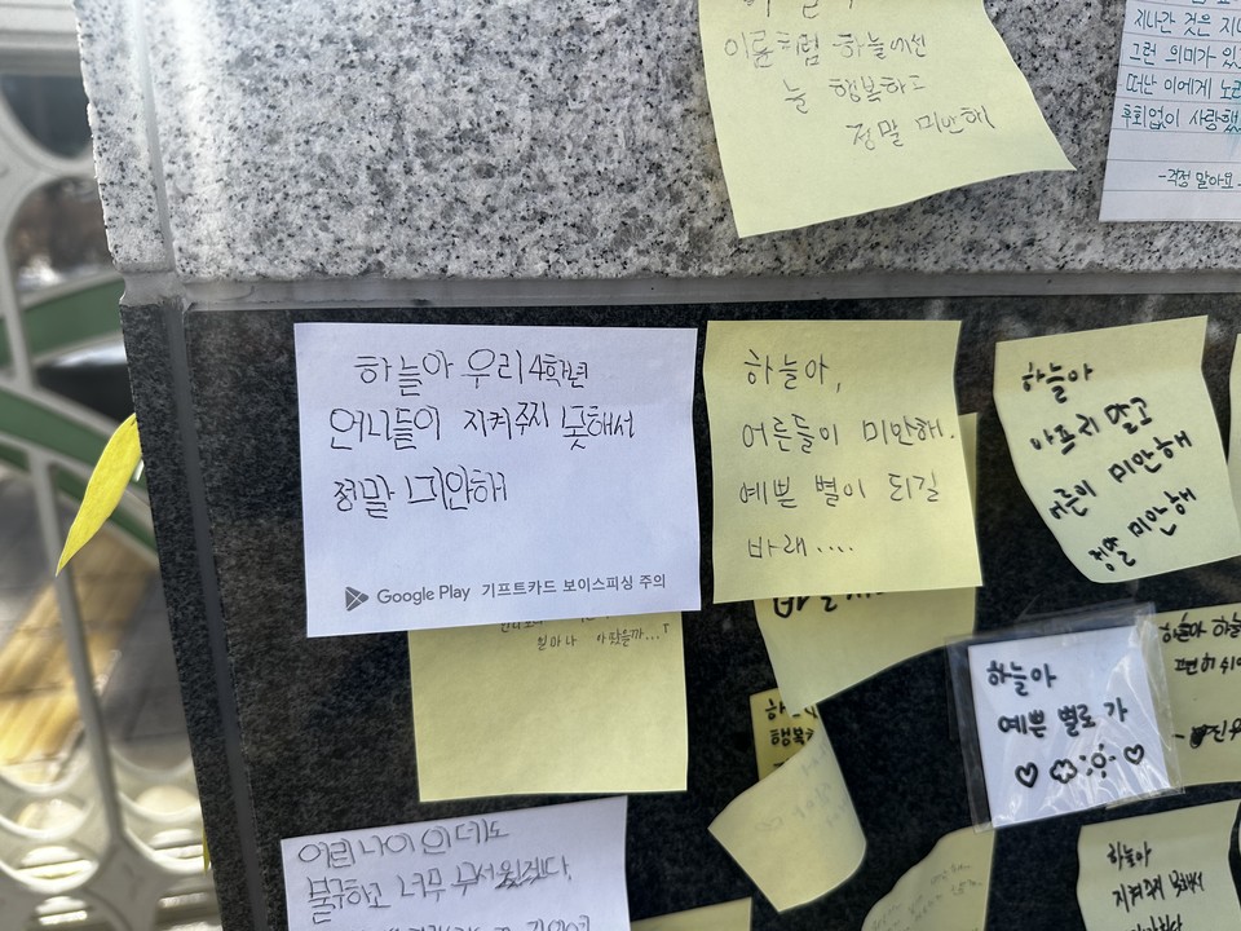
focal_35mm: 24
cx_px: 620
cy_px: 466
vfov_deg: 56.8
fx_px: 860
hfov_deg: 71.6
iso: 80
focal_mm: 6.86
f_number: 1.78
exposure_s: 1/2353
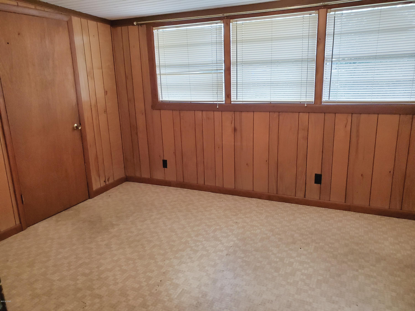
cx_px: 208
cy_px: 156
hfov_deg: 67.3
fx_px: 312
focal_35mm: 26
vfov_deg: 53.1
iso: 400
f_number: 2.4
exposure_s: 1/120
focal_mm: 4.3
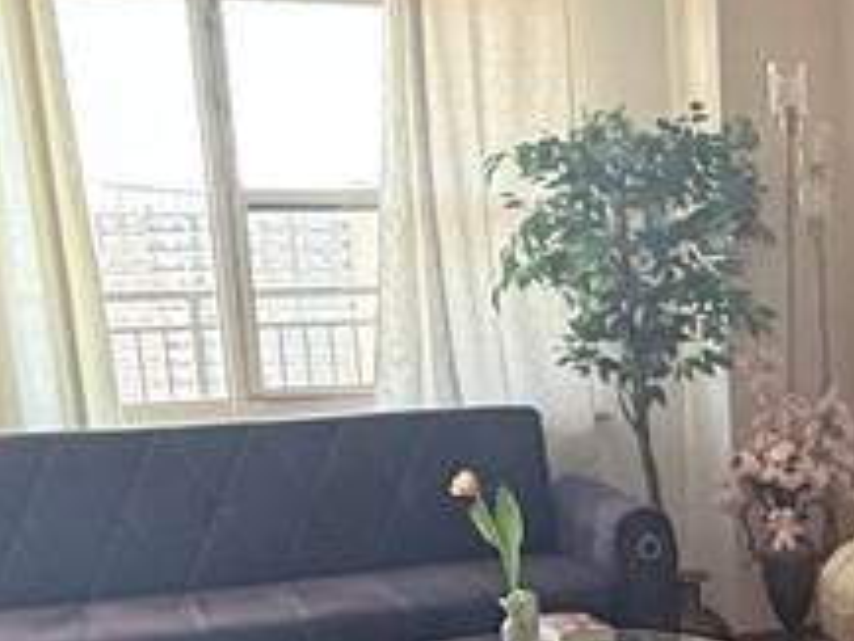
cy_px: 645
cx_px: 878
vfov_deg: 21.5
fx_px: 1629
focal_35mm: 66
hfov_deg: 27.5
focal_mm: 2.22
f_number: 2.2
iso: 320
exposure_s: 1/120
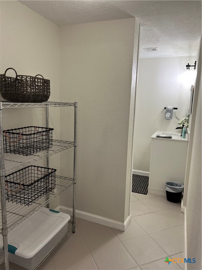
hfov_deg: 53.1
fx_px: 202
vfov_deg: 67.3
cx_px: 101
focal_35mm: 26
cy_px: 135
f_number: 1.5
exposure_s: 1/120
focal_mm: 5.7
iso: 125
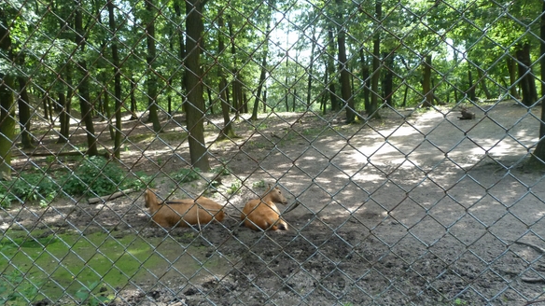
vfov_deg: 41.4
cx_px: 270
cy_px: 165
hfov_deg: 67.9
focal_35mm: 28
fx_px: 404
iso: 200
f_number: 3.6
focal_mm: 4.5
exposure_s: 1/125
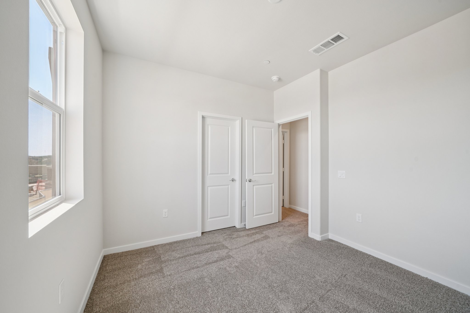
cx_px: 235
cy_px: 156
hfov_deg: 108.3
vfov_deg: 85.4
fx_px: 170
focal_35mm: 13
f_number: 8
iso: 320
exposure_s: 1/30
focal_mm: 13
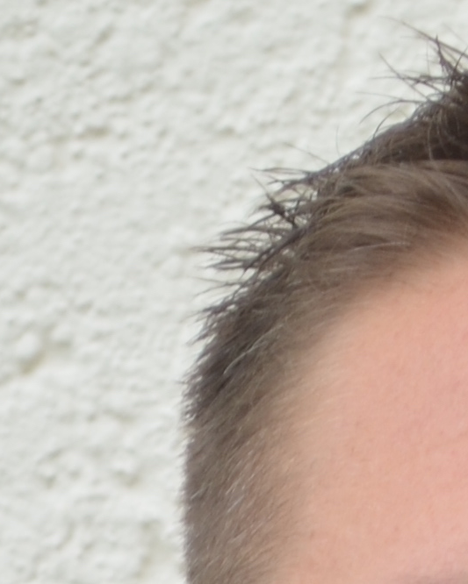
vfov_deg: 3.3
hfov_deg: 2.7
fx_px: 9892
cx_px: 994
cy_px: 1861
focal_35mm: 571
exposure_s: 1/160
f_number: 6.3
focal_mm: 55
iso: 200
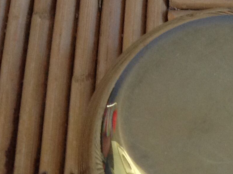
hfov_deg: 15.5
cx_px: 376
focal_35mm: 115
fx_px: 773
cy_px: 185
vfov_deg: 12.6
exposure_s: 1/15
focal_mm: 4.28
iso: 160
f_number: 2.4
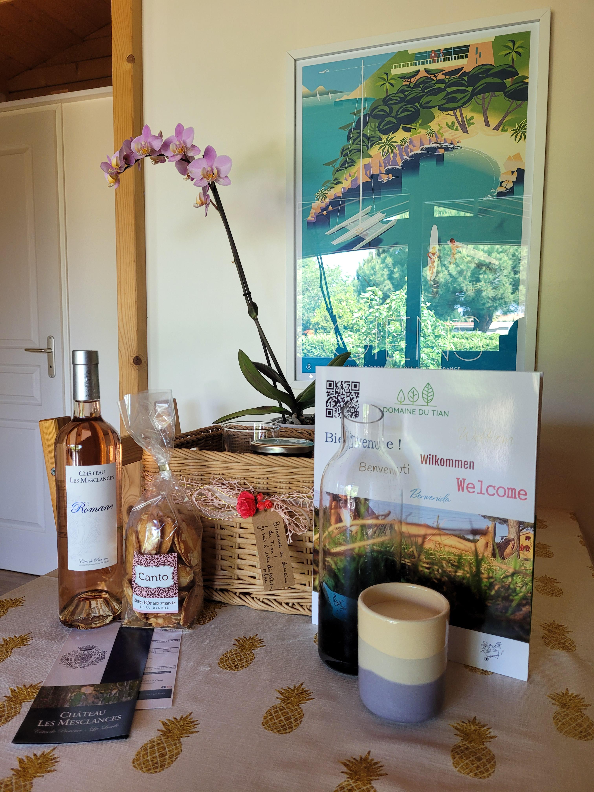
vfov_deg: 67.3
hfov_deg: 53.1
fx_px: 595
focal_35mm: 26
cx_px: 297
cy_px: 396
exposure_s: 1/100
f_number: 1.8
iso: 160
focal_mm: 5.4
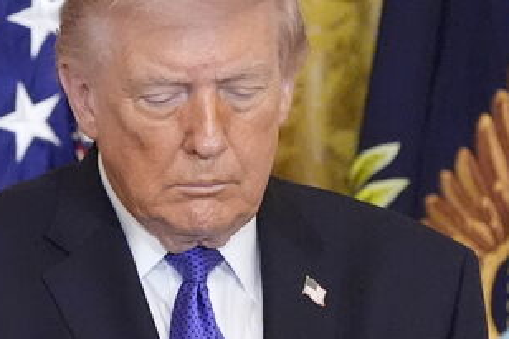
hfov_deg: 3.4
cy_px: 143
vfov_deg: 2.3
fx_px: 8549
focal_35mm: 605
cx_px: 178
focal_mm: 127
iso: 10000
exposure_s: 1/400
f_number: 2.8
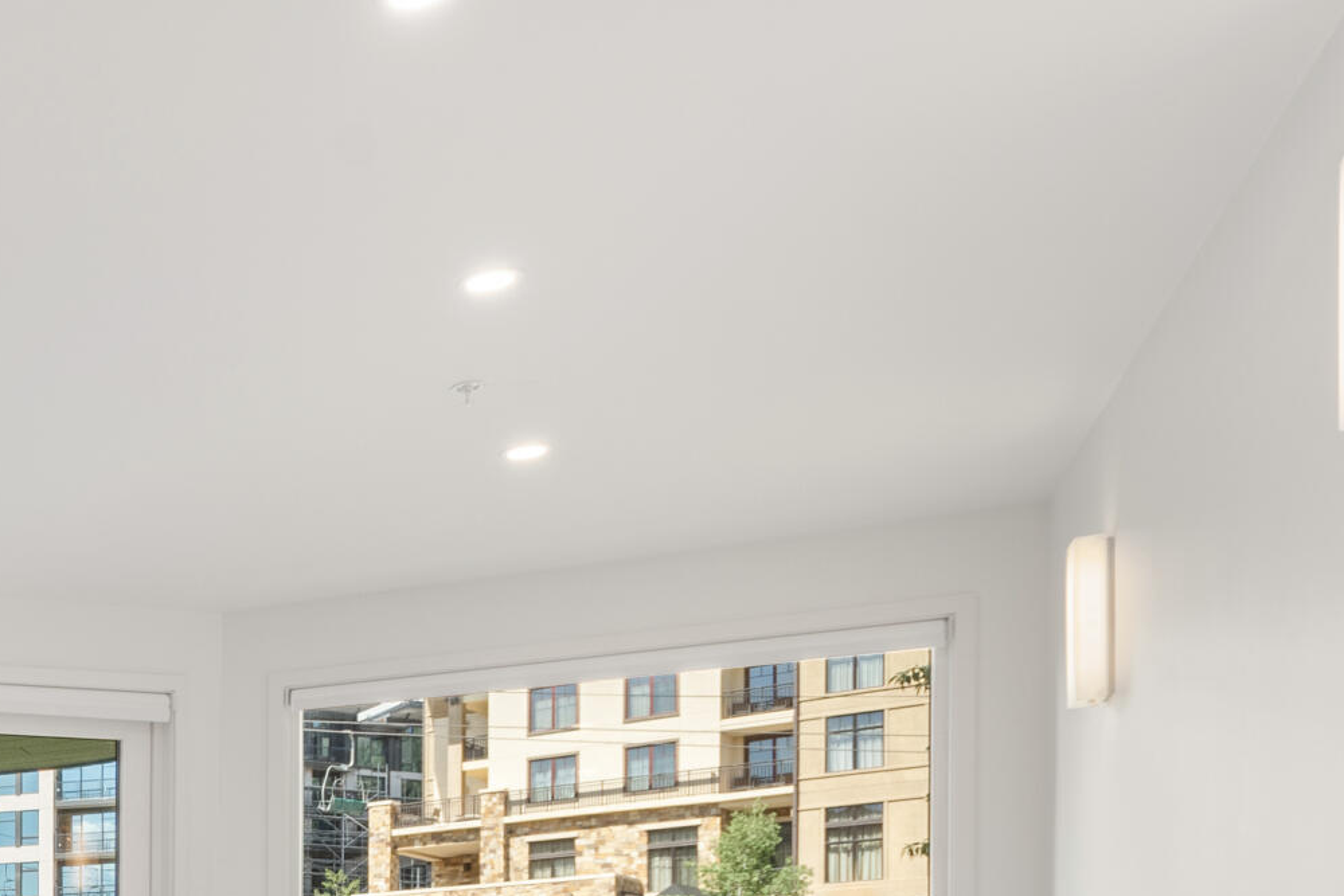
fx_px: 1904
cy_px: 1118
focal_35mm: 51
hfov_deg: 29.4
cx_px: -499
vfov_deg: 23.8
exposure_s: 1/10
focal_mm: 17
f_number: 7.1
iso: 400
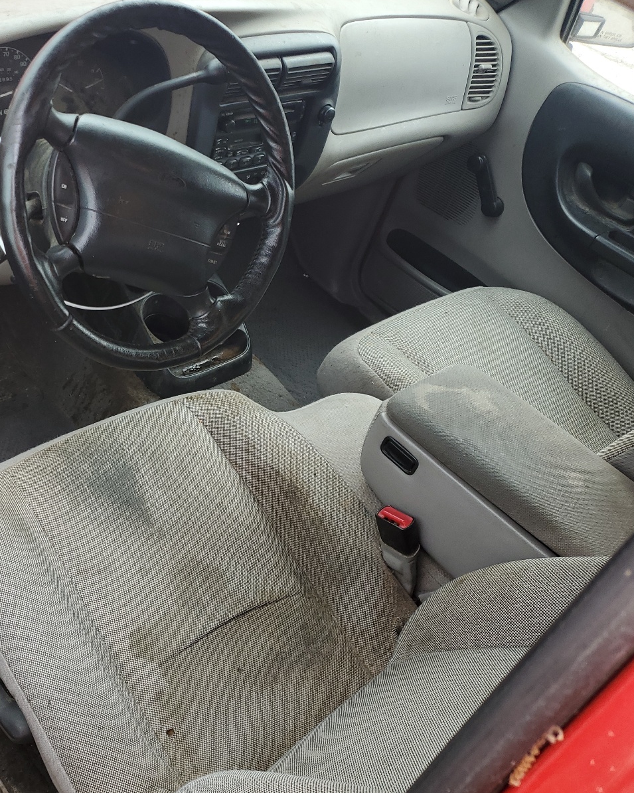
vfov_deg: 52.8
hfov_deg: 41.6
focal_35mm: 34
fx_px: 798
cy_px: 396
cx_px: 133
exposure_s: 1/130
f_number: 1.5
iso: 50
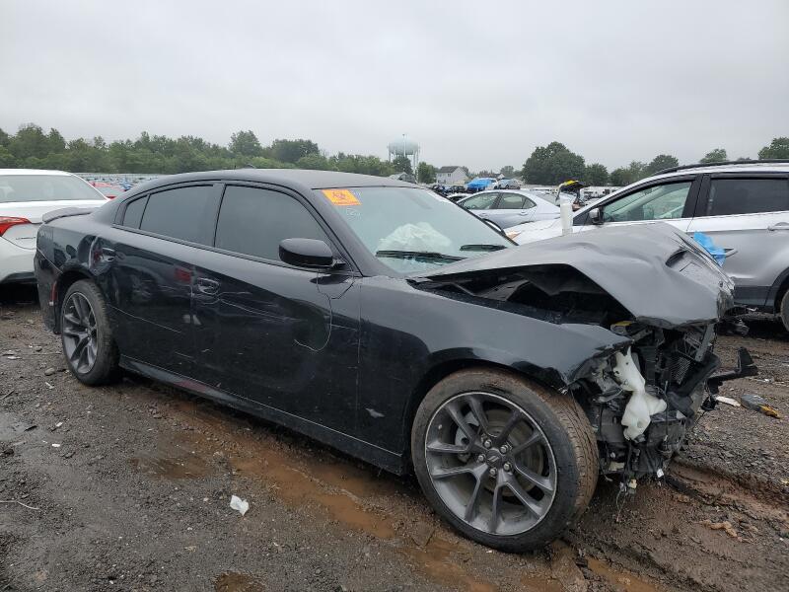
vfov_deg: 53.1
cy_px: 296
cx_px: 394
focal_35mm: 26
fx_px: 593
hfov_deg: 67.3
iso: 50
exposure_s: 1/769
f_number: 1.5
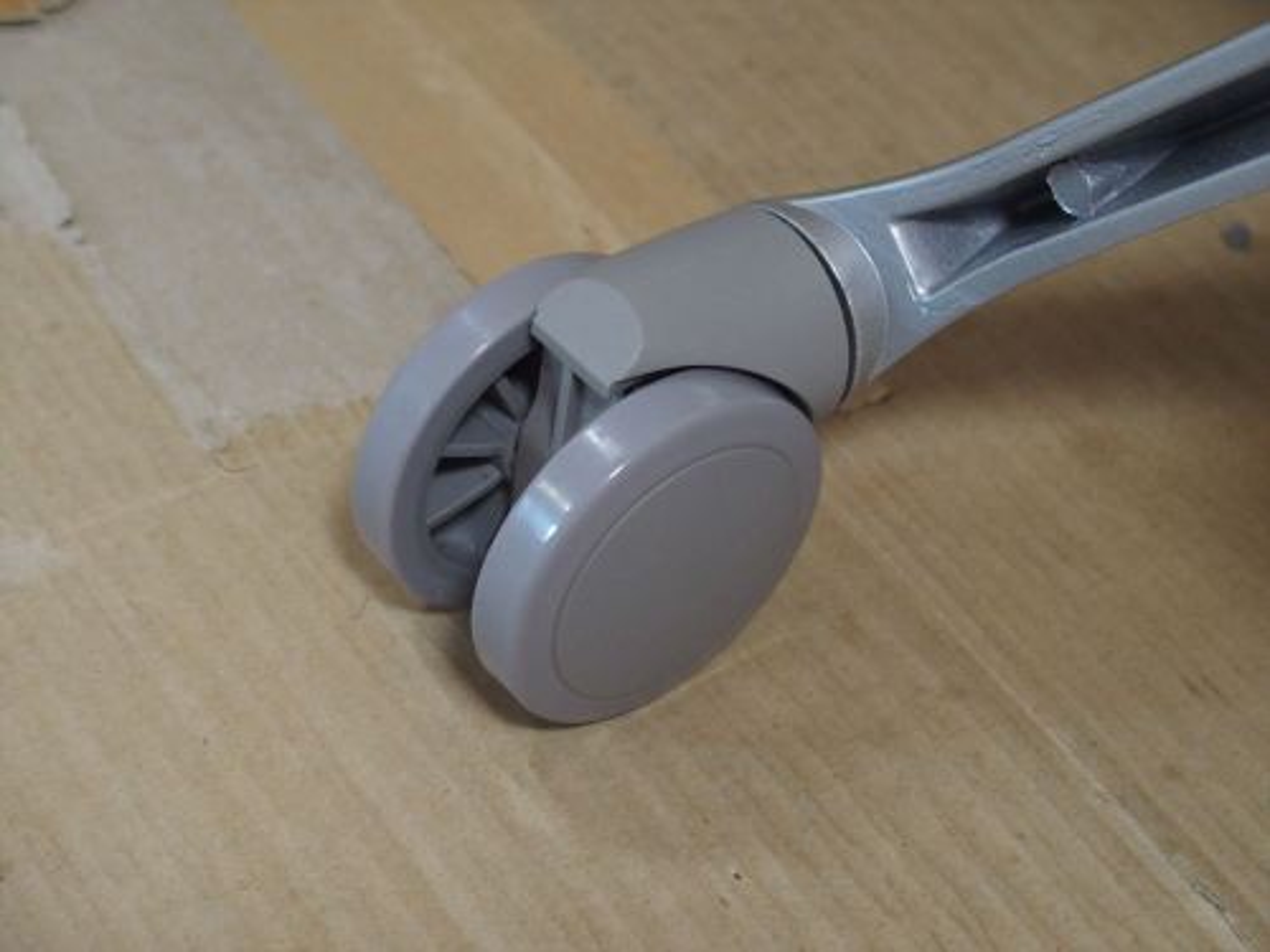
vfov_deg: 17.4
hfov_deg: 23.0
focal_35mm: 85
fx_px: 3119
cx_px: 635
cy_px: 476
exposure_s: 1/30
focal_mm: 17.8
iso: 800
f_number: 2.8
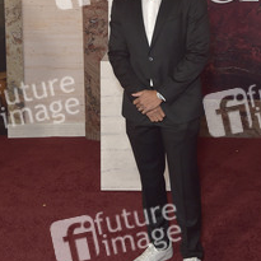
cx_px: 153
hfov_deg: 23.6
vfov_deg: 23.2
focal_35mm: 73
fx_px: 623
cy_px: 43
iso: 1000
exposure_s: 1/250
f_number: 5.6
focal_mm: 44
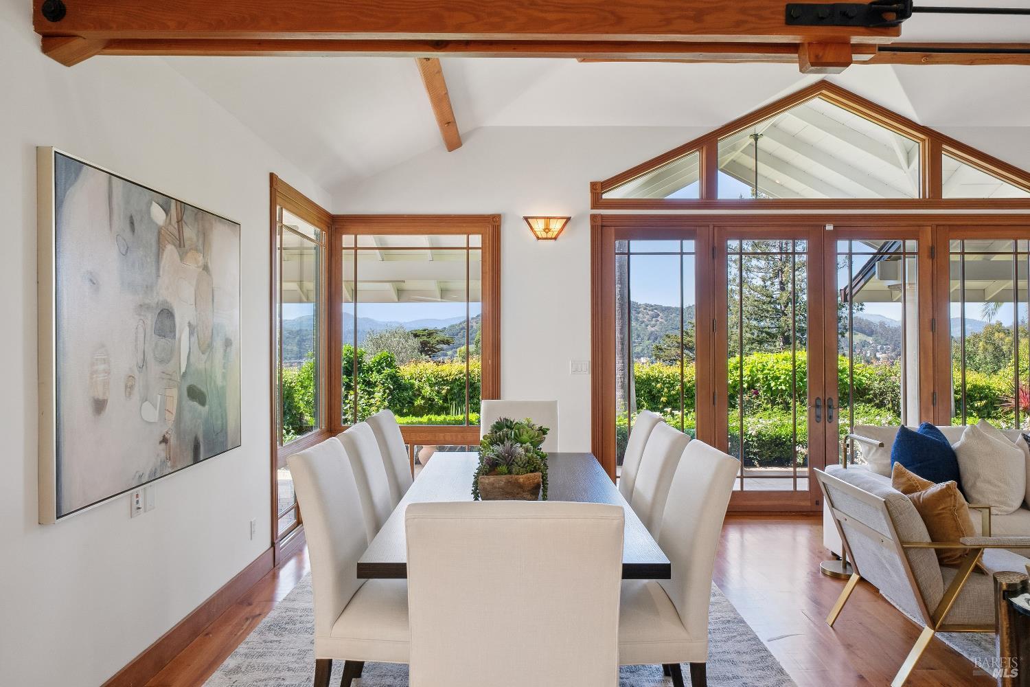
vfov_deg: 53.1
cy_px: 344
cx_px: 515
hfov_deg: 73.7
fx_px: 687
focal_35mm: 24
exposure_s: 1/50
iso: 640
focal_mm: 24
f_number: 11
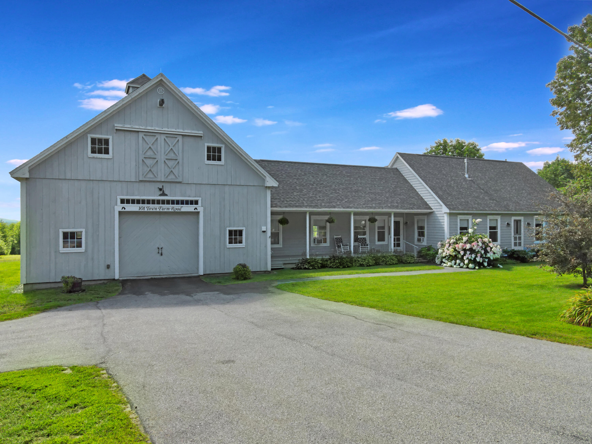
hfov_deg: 71.6
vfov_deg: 56.8
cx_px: 296
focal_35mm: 24
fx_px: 410
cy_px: 222
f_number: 2.8
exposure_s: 1/640
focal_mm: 4.5
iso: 200
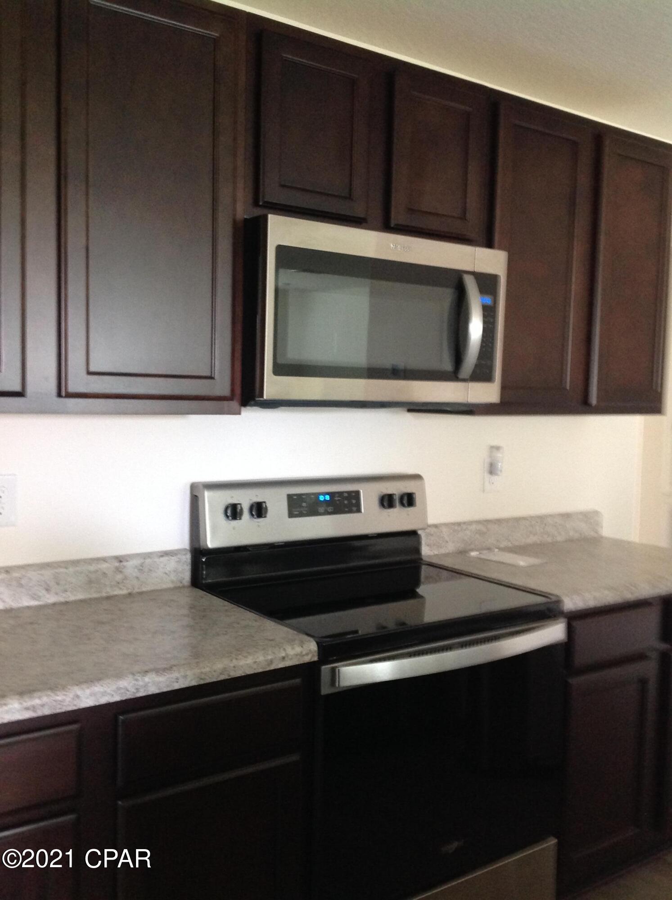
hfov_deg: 40.6
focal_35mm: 35
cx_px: 336
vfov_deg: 52.7
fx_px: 909
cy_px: 450
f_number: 2.4
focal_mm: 4.28
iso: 320
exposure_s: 1/15
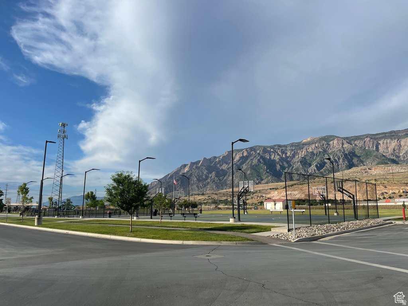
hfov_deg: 67.3
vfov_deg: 53.1
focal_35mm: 26
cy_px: 153
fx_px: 306
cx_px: 204
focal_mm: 4.2
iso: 32
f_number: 1.6
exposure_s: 1/5291
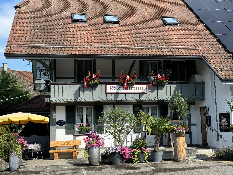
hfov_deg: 39.7
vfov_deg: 30.3
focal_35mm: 48
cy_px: 88
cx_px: 116
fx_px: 323
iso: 64
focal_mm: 6.76
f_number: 1.78
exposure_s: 1/1395
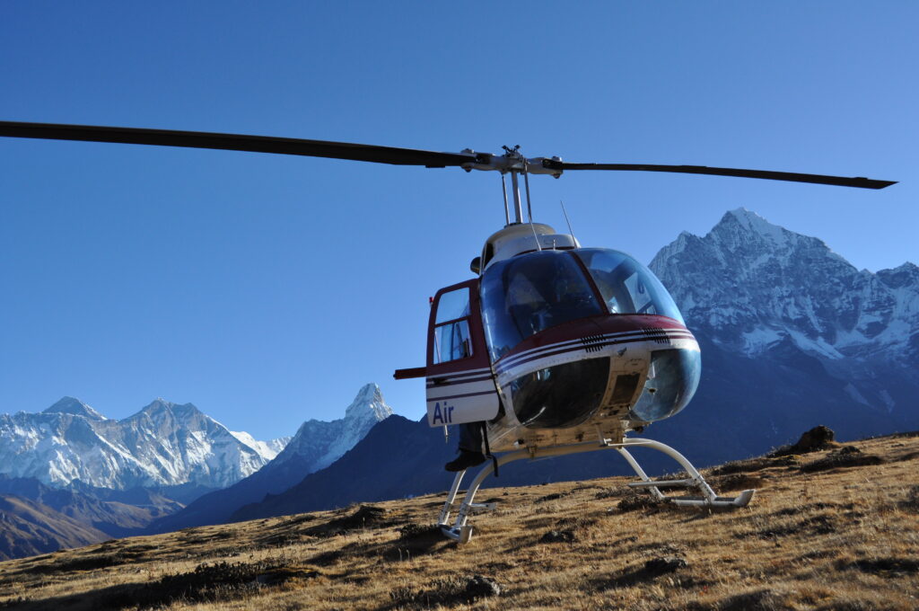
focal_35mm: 39
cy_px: 306
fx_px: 994
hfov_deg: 49.6
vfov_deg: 34.1
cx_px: 460
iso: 400
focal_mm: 26
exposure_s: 1/1600
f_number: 6.3
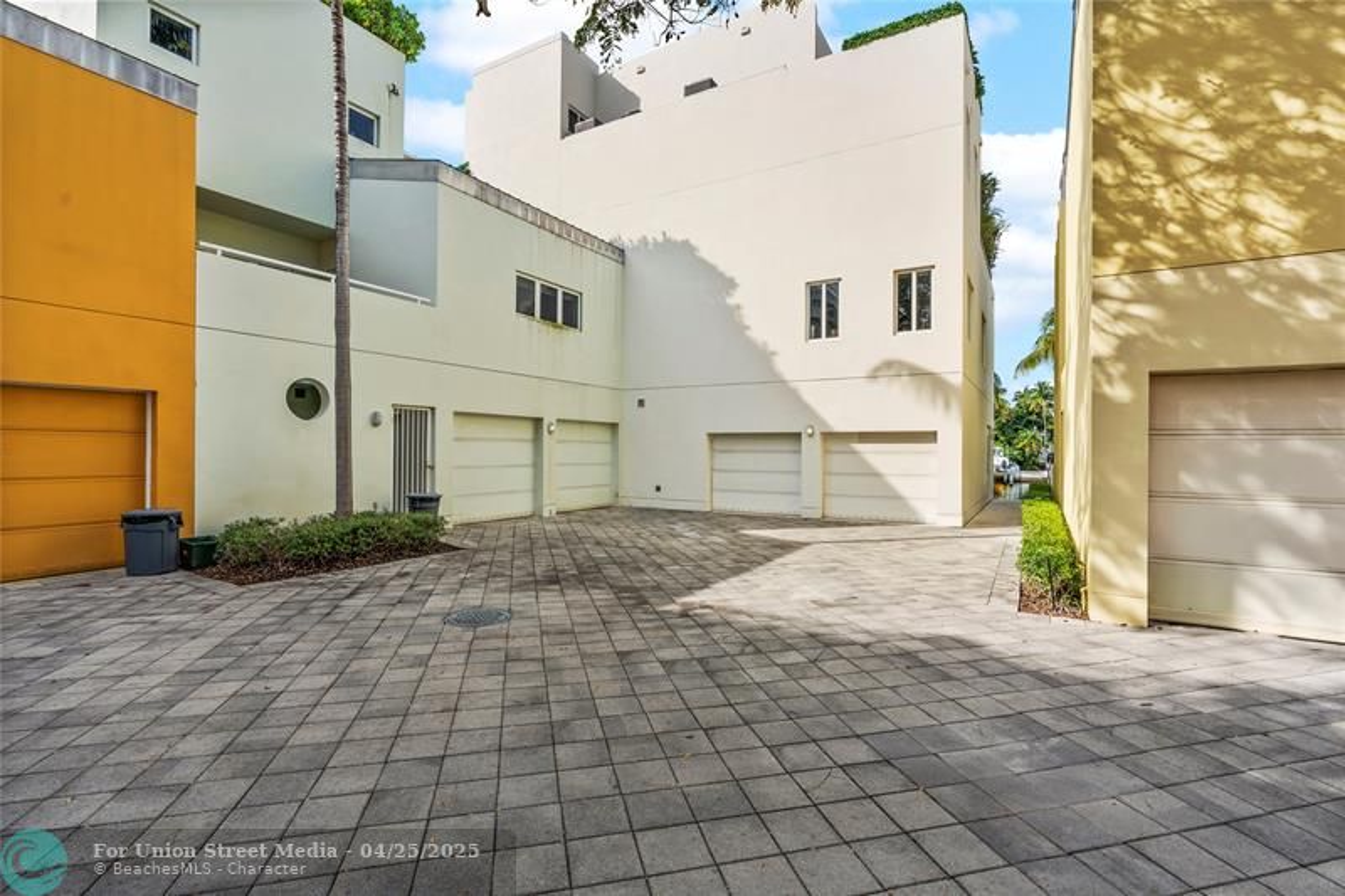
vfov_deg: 73.7
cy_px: 448
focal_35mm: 16
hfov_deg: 96.7
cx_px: 672
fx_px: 598
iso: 50
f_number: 9
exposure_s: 1/100
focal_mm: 16
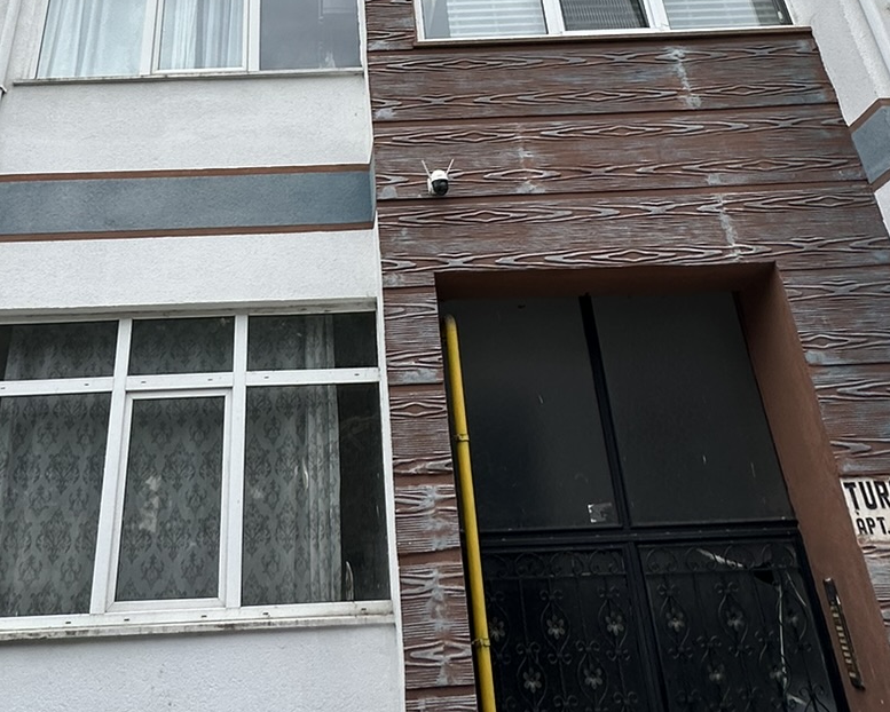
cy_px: -106
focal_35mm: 36
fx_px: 948
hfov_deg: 49.9
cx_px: 344
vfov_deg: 34.4
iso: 40
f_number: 2.2
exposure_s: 1/413
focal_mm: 2.22
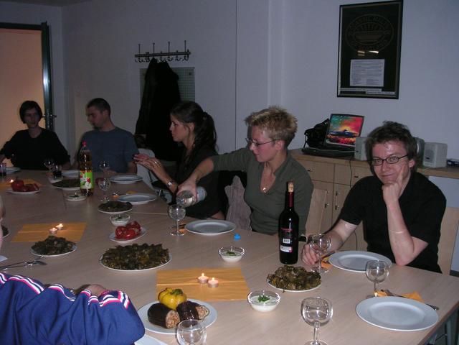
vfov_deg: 37.7
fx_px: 504
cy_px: 172
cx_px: 230
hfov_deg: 49.0
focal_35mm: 38
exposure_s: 1/45
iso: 160
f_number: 2.8
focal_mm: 6
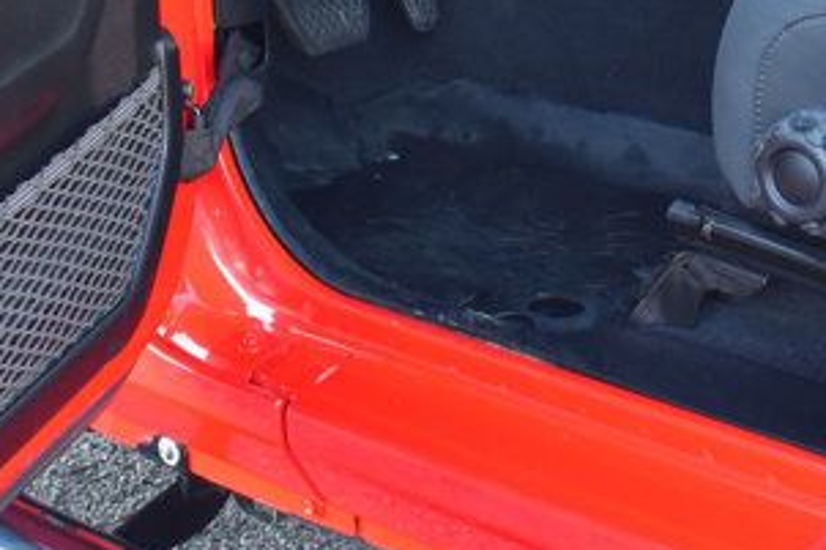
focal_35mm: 112
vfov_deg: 11.7
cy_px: -260
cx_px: 738
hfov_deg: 18.0
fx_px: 2568
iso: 640
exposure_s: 1/15
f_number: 6.3
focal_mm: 22
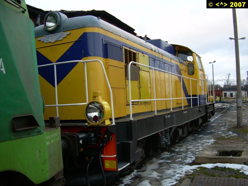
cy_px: 93
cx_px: 124
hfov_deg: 49.0
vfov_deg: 37.7
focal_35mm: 38
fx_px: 272
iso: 50
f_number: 2.8
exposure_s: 1/32.7
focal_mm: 6.3
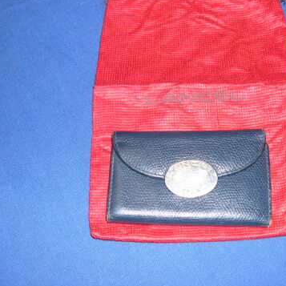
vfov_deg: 36.1
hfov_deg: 36.0
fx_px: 439
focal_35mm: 47
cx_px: 162
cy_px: 147
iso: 100
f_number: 2.8
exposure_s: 1/60
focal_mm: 8
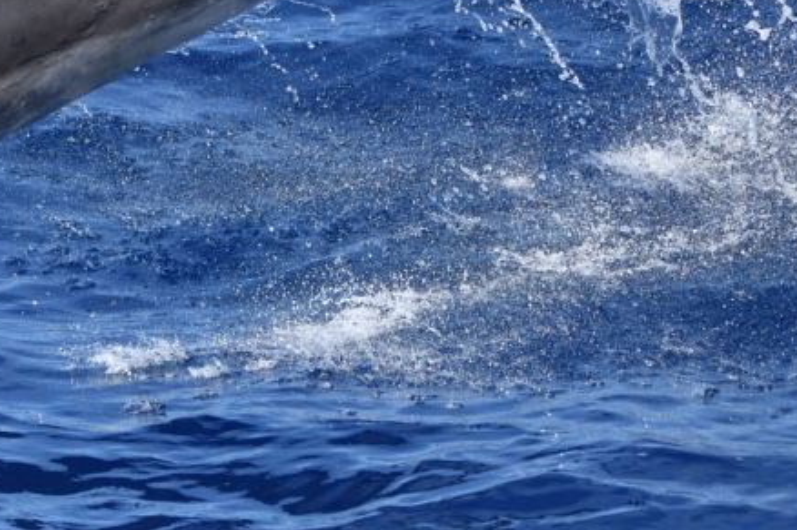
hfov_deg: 5.4
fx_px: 8492
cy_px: 54
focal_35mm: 384
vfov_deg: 3.6
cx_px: 89
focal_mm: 210
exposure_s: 1/8000
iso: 1100
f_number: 5.3
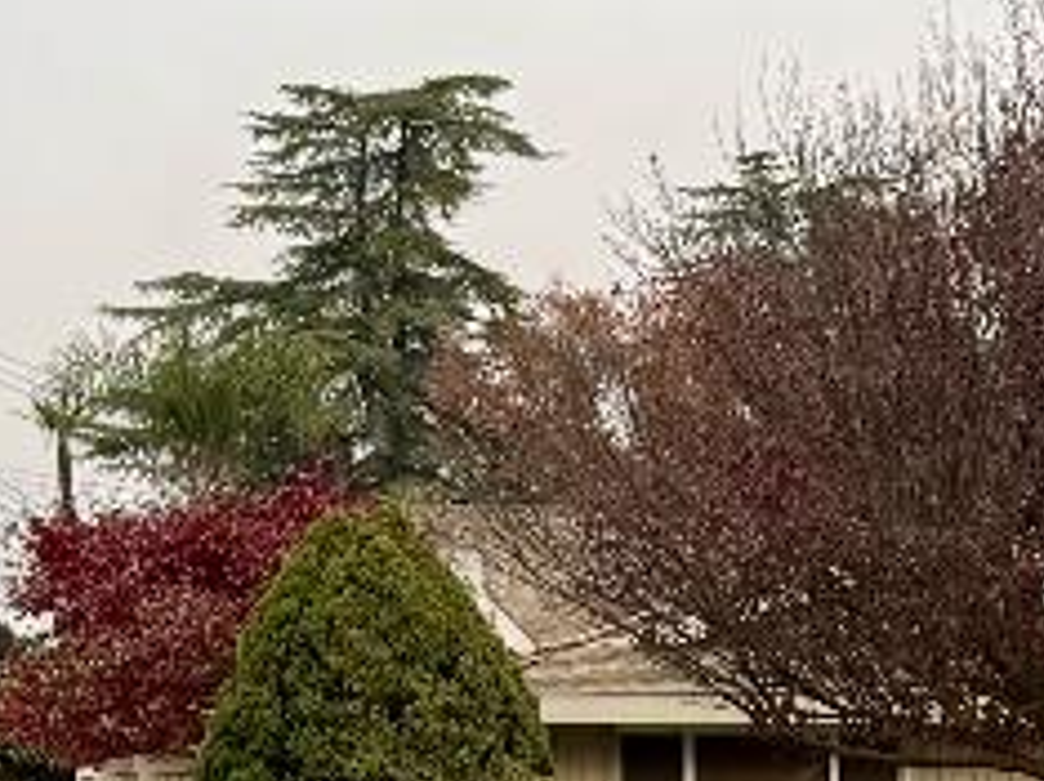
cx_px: 1156
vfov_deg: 9.4
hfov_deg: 12.6
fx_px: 4640
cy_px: 1113
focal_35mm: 154
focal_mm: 6.76
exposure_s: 1/467
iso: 80
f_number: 1.78
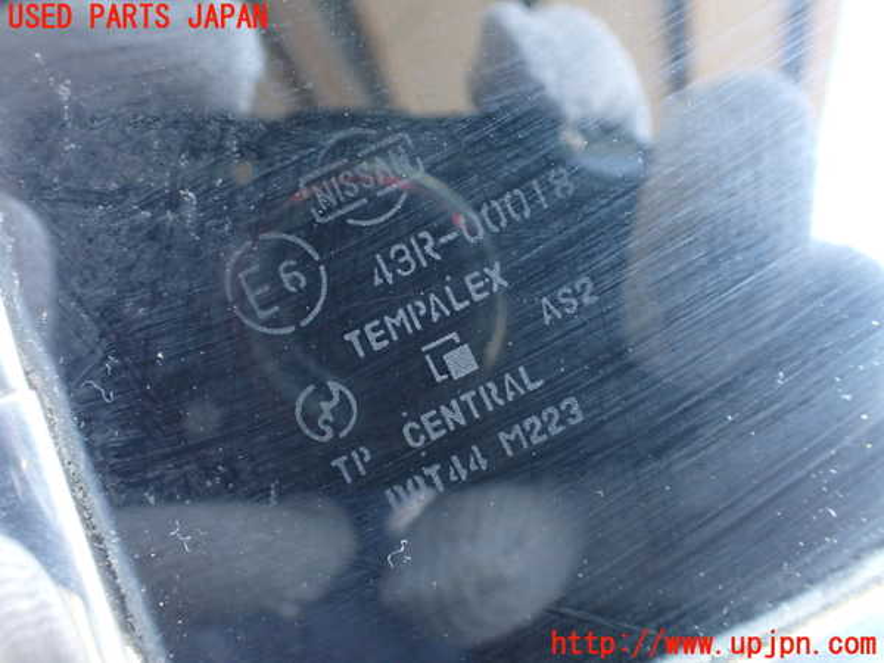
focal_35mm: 32
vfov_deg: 44.2
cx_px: 442
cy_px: 332
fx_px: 817
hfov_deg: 56.8
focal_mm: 5.79
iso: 500
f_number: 2.4
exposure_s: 1/30
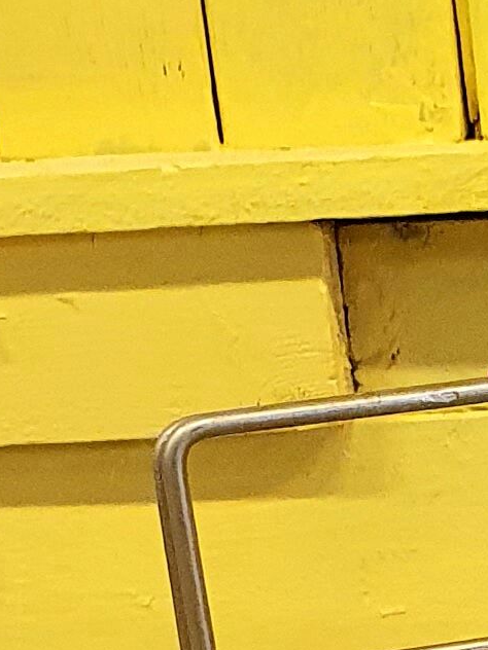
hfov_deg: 8.4
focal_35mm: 166
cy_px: 1247
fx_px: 3120
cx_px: 1068
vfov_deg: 11.0
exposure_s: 1/50
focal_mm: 4.32
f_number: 2.4
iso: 320
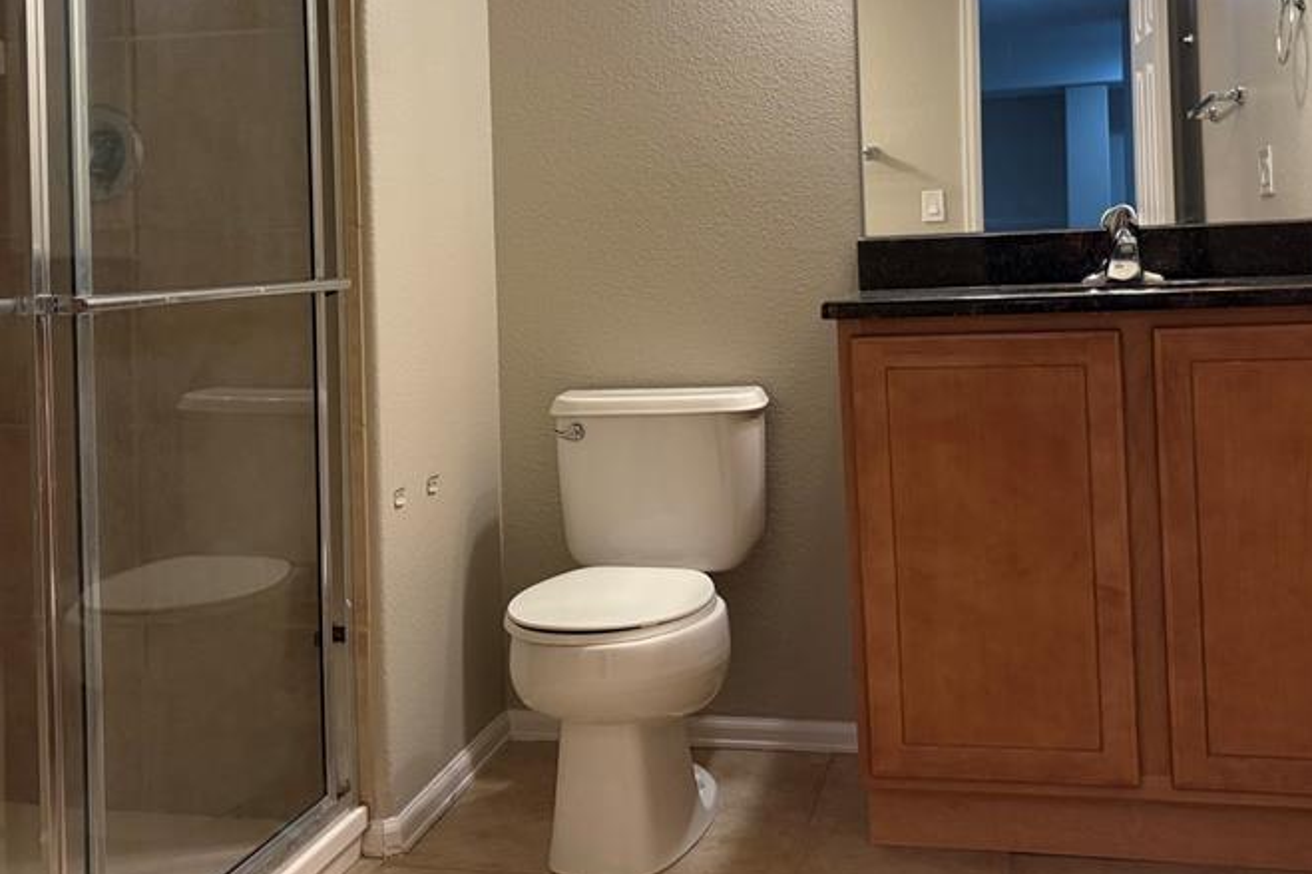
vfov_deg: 31.5
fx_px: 1530
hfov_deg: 46.4
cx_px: 635
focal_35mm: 42
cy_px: 248
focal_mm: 5.96
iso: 125
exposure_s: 1/60
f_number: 1.6
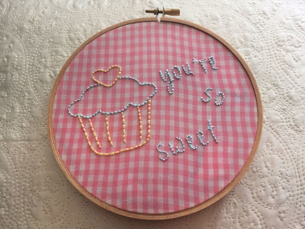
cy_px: 114
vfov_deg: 48.2
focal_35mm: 29
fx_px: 256
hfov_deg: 61.7
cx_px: 152
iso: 125
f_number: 2.2
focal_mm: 4.15
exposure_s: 1/30
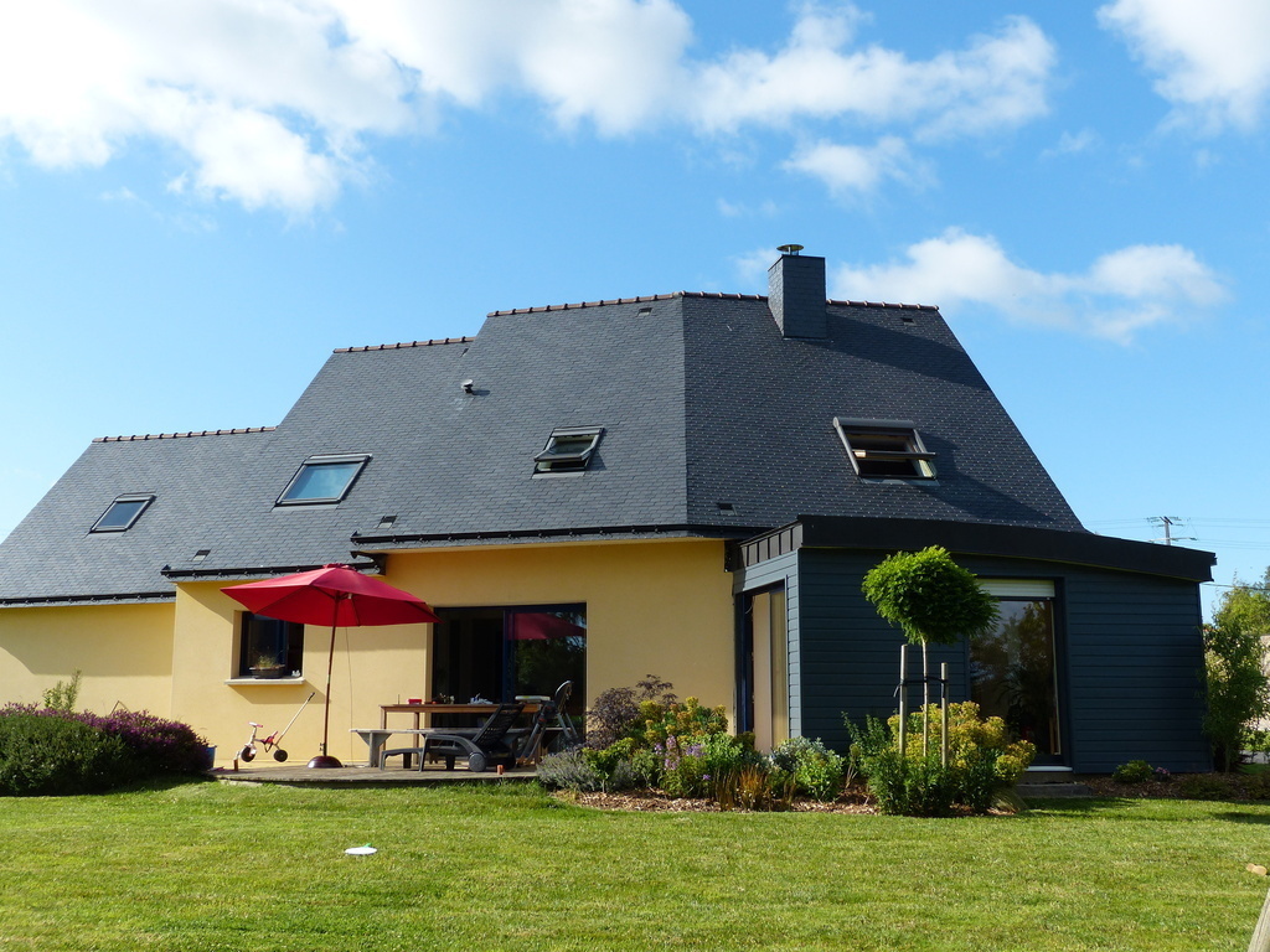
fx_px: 1394
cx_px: 635
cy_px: 476
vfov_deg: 37.7
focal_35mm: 38
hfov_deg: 49.0
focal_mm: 6.8
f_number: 4
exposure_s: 1/800
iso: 100
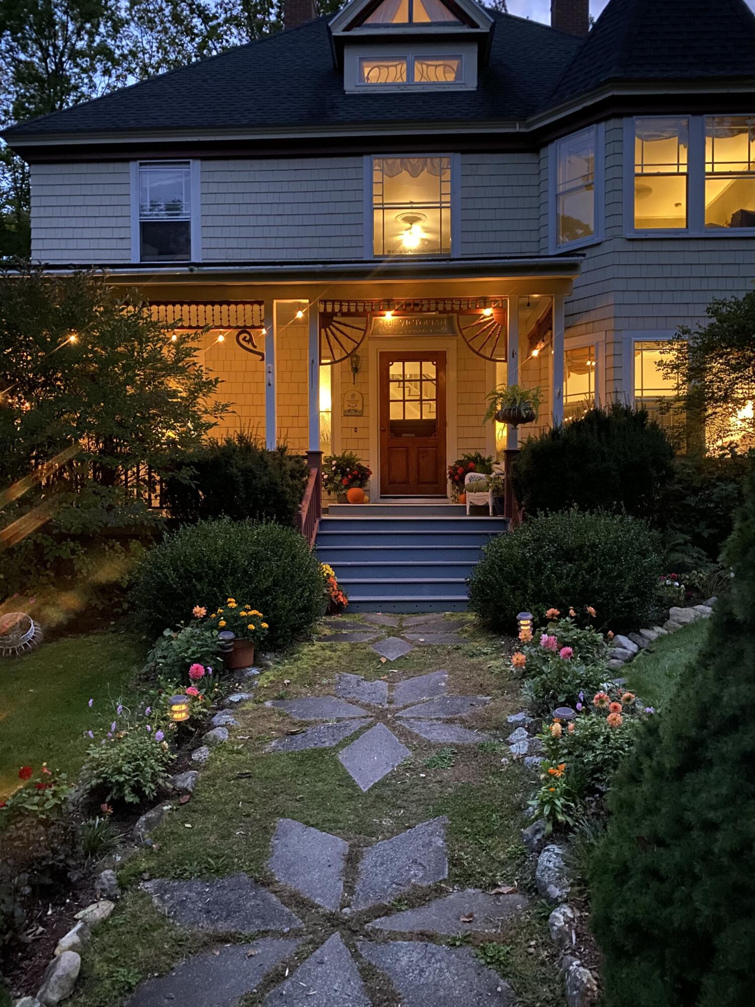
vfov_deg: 67.3
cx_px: 378
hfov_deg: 53.1
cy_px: 504
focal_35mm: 26
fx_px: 756
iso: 640
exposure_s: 1/8
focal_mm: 4.25
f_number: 1.8
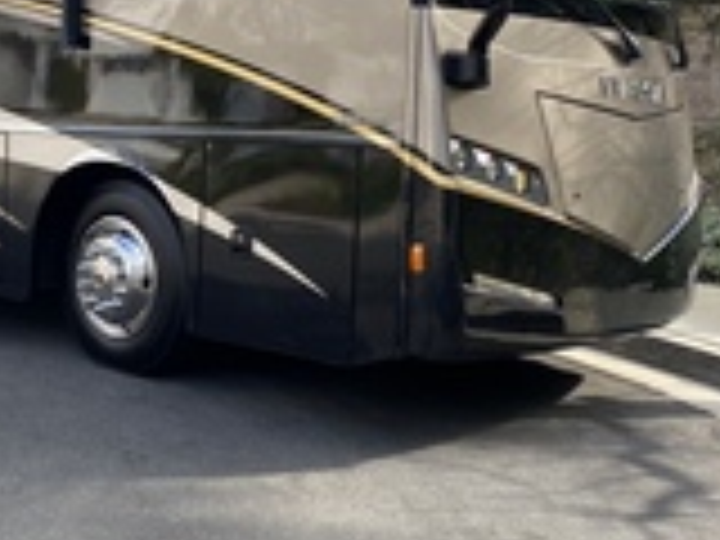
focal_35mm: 57
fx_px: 1186
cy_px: 196
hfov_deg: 33.0
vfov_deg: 25.6
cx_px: 162
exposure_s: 1/434
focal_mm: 4.25
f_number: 1.8
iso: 32
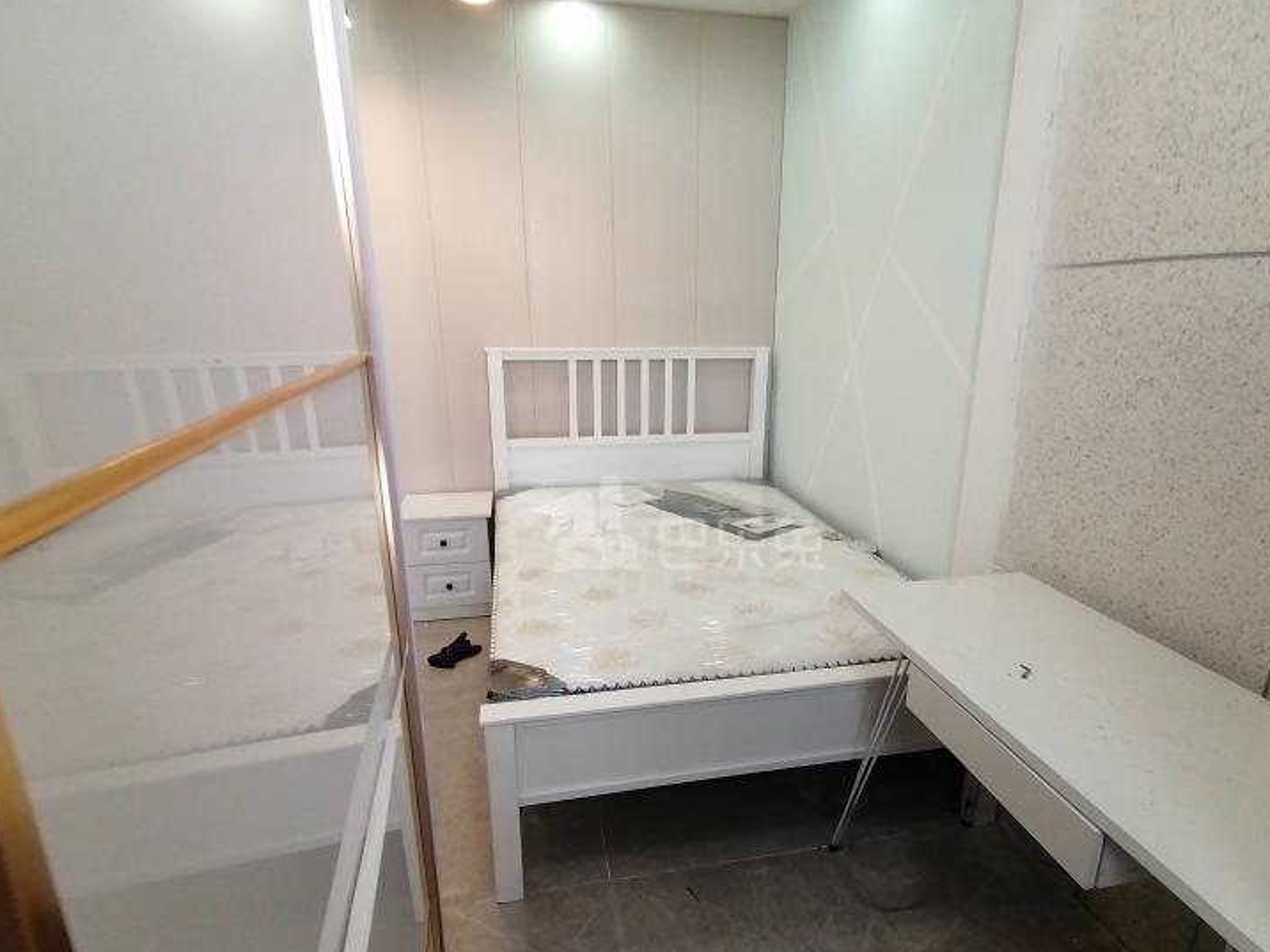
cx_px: 685
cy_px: 525
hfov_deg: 84.5
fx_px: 697
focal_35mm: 19
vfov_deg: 68.5
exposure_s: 1/33.3
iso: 100
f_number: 2.4
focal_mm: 1.78
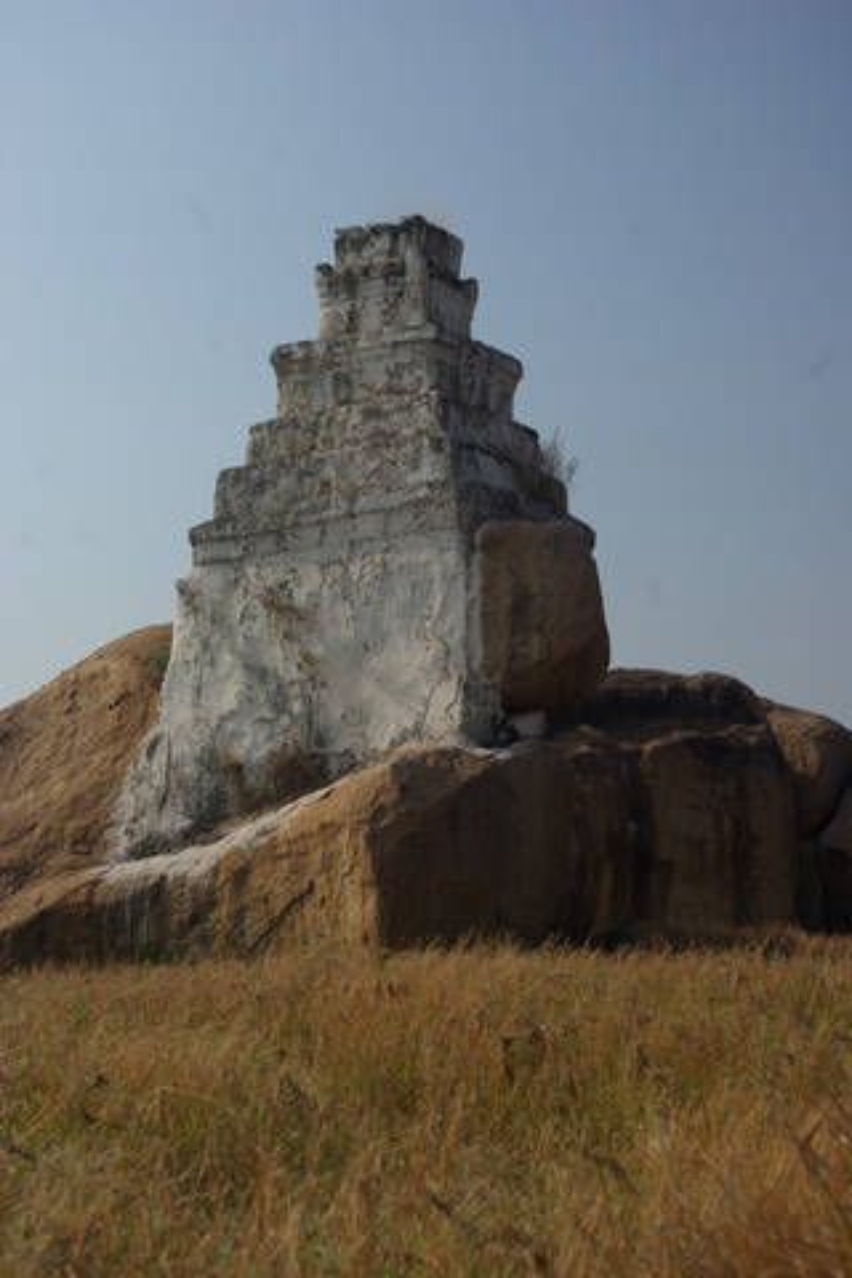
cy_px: 639
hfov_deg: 23.8
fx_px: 2023
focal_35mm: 57
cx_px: 426
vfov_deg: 35.1
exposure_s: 1/125
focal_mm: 38
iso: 100
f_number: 8
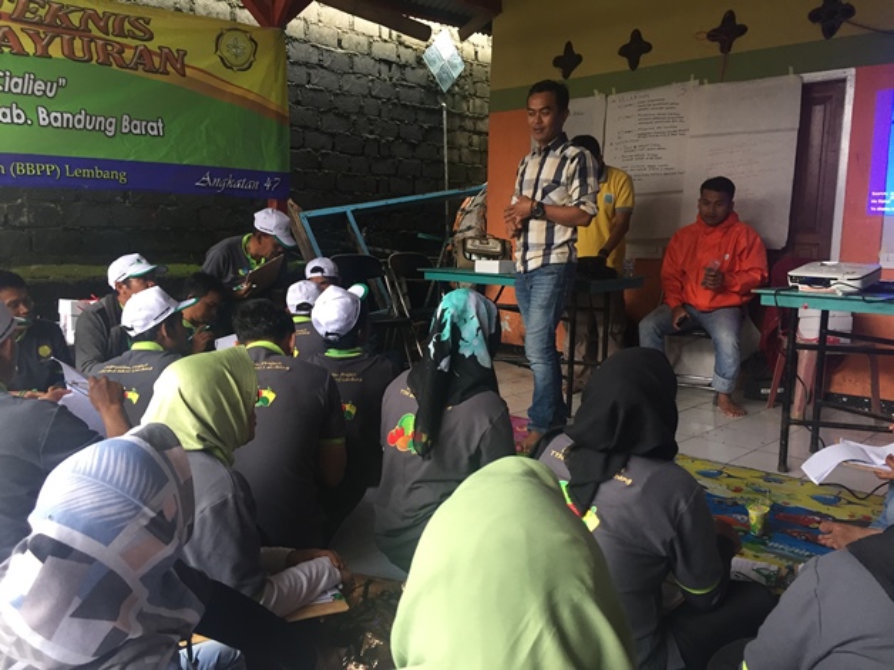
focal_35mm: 29
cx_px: 447
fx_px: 749
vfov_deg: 48.2
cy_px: 335
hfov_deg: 61.7
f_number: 2.2
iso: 50
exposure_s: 1/33
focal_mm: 4.15
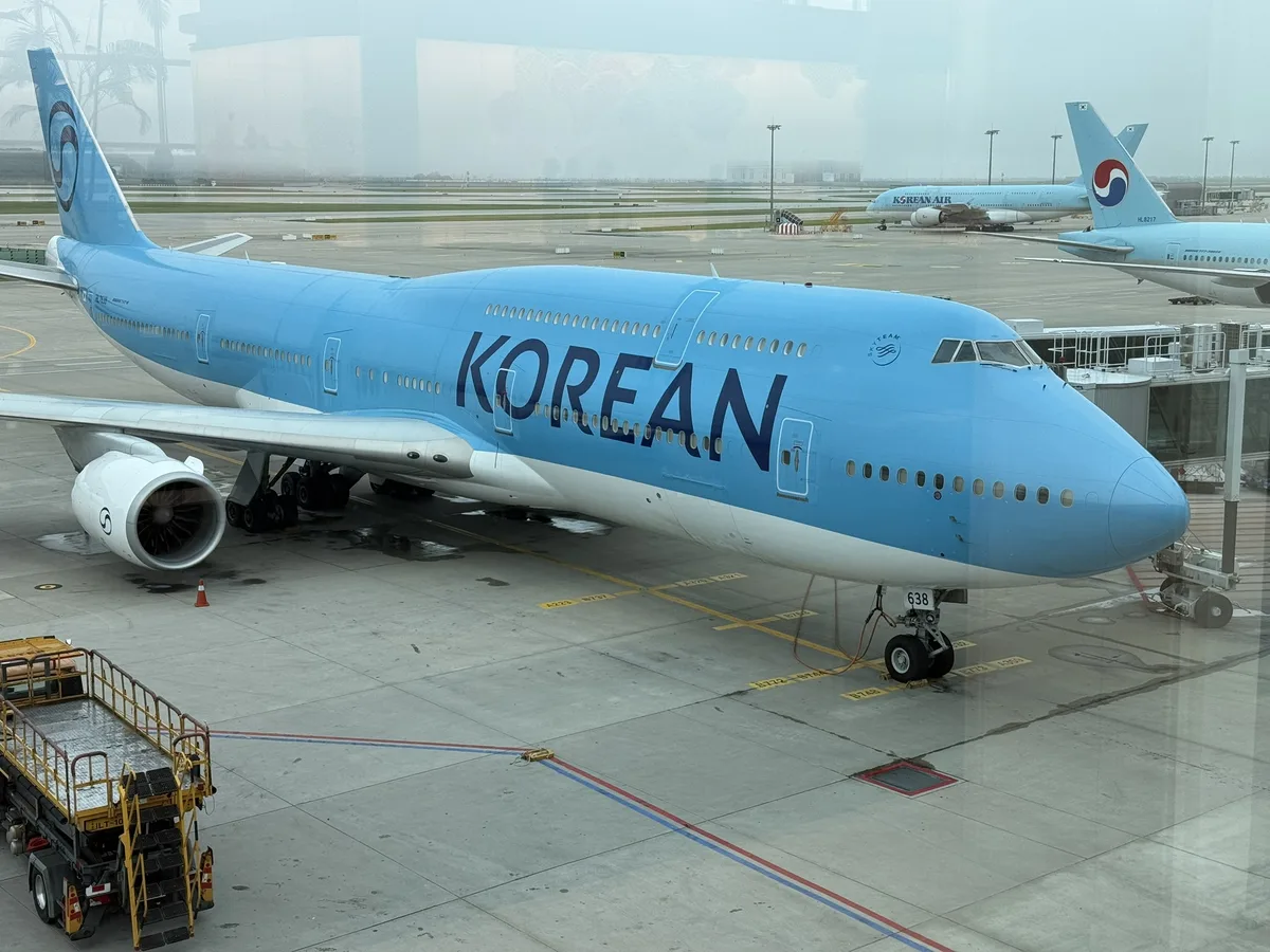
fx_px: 1761
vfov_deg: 30.3
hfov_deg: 39.7
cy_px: 476
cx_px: 635
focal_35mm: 48
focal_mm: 6.76
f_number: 1.78
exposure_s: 1/439
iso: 64
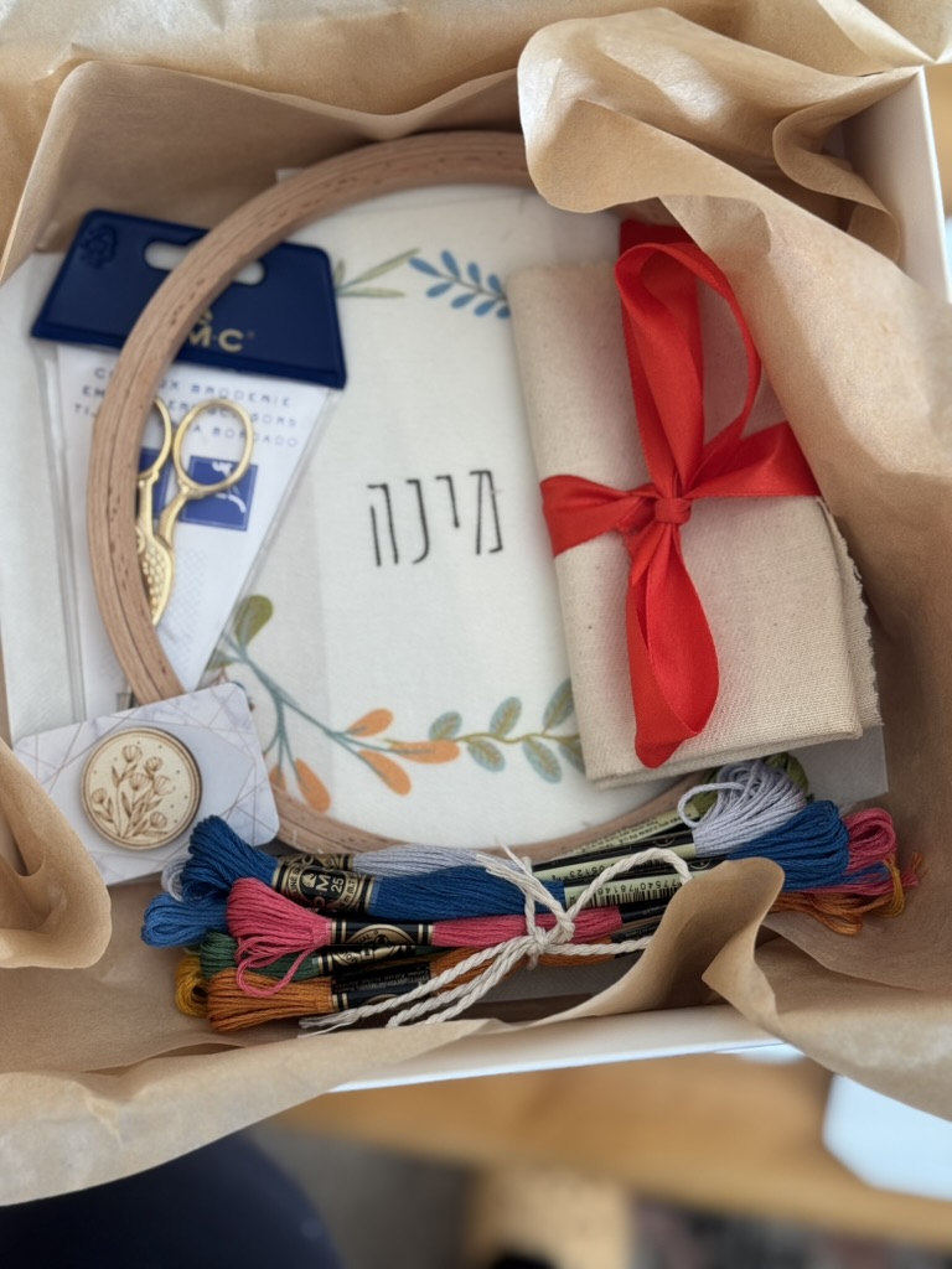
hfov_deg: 30.3
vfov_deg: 39.7
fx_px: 1760
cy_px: 634
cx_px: 476
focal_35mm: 48
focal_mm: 6.76
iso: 64
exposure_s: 1/50
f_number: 1.78
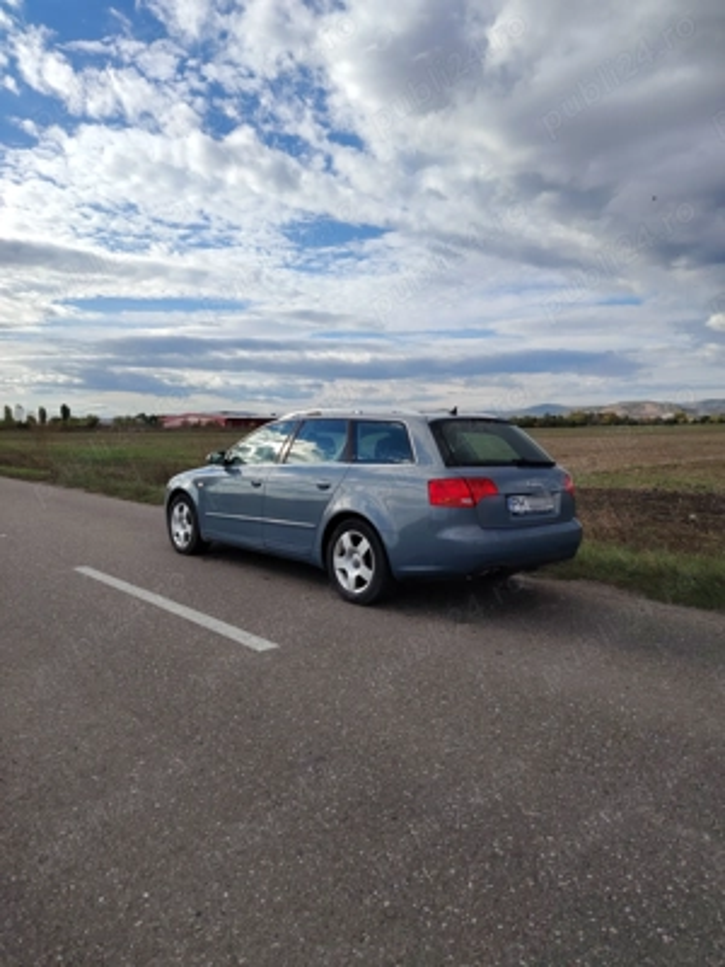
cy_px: 484
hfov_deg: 56.8
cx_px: 362
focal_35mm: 24
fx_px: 670
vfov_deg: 71.6
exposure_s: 1/1073
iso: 100
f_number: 1.75
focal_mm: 5.25
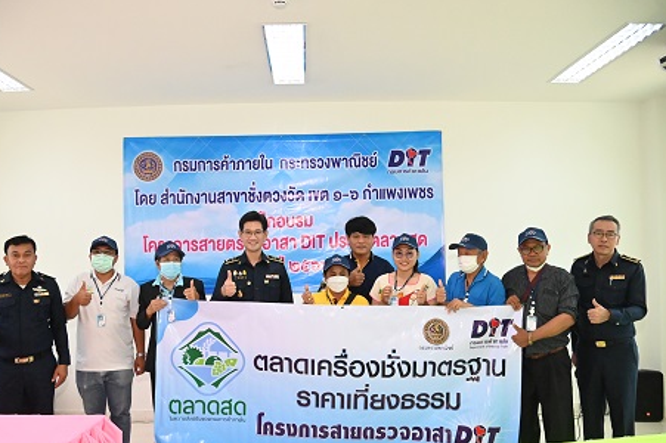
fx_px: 536
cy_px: 261
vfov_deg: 44.7
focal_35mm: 29
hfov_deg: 63.6
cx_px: 309
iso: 16000
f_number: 4
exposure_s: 1/8000
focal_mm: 24
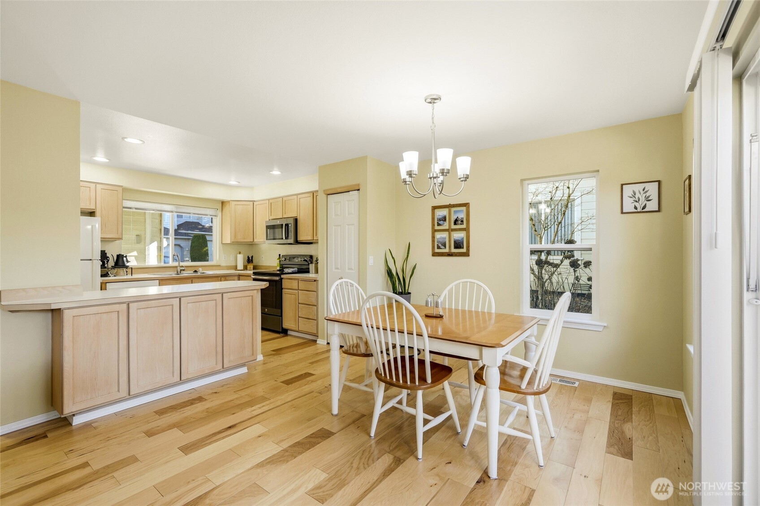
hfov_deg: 95.0
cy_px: 253
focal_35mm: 16
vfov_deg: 72.0
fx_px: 348
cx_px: 380
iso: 400
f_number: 9
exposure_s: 1/500
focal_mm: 16.5
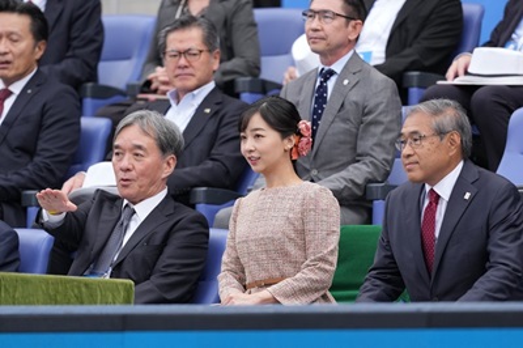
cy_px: 174
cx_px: 262
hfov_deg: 4.6
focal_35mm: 450
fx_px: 6532
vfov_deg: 3.0
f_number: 2.8
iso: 500
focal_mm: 300
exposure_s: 1/1600
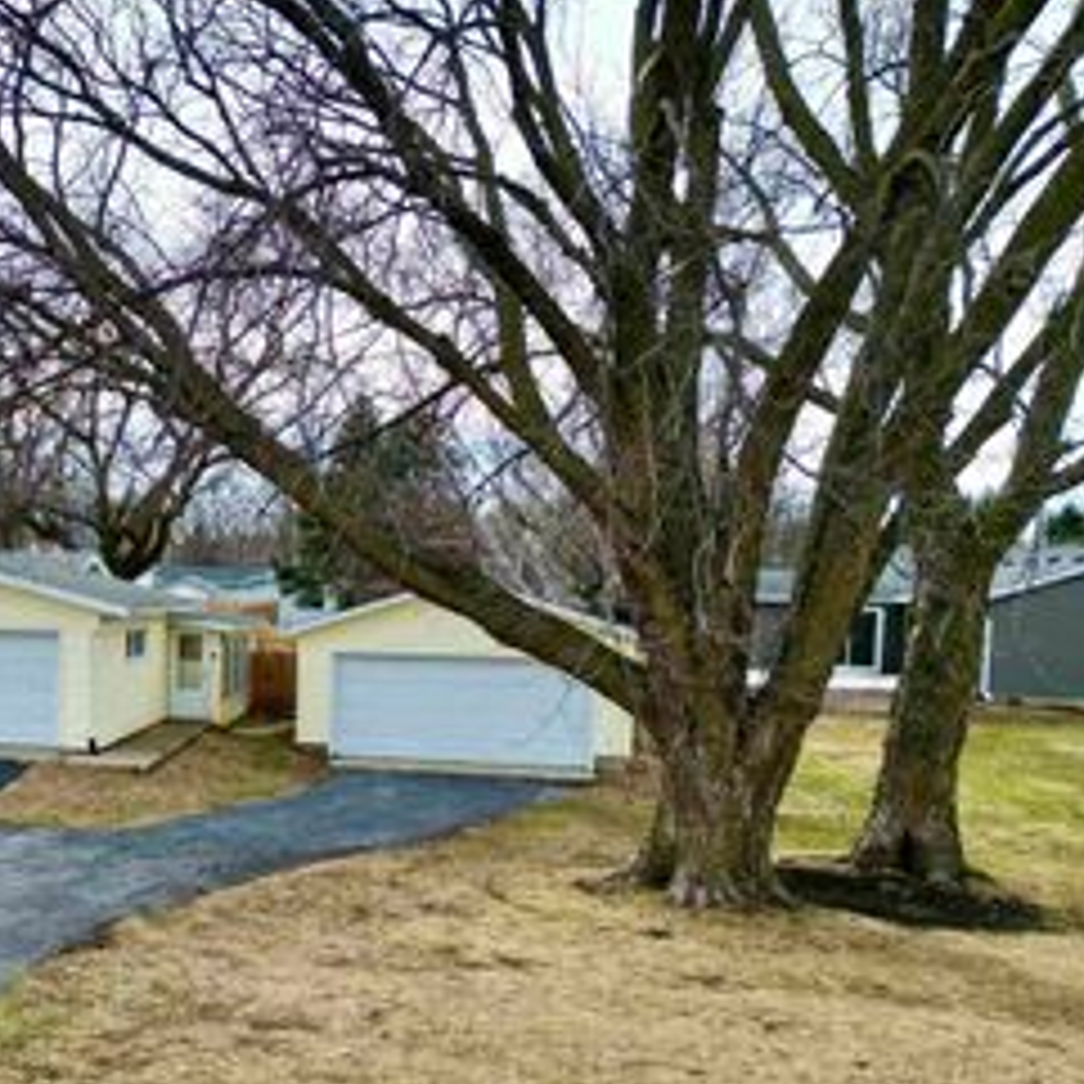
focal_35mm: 44
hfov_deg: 35.2
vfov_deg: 38.0
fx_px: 1559
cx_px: 31
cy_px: 708
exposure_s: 1/1600
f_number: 1.7
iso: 200
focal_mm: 6.72
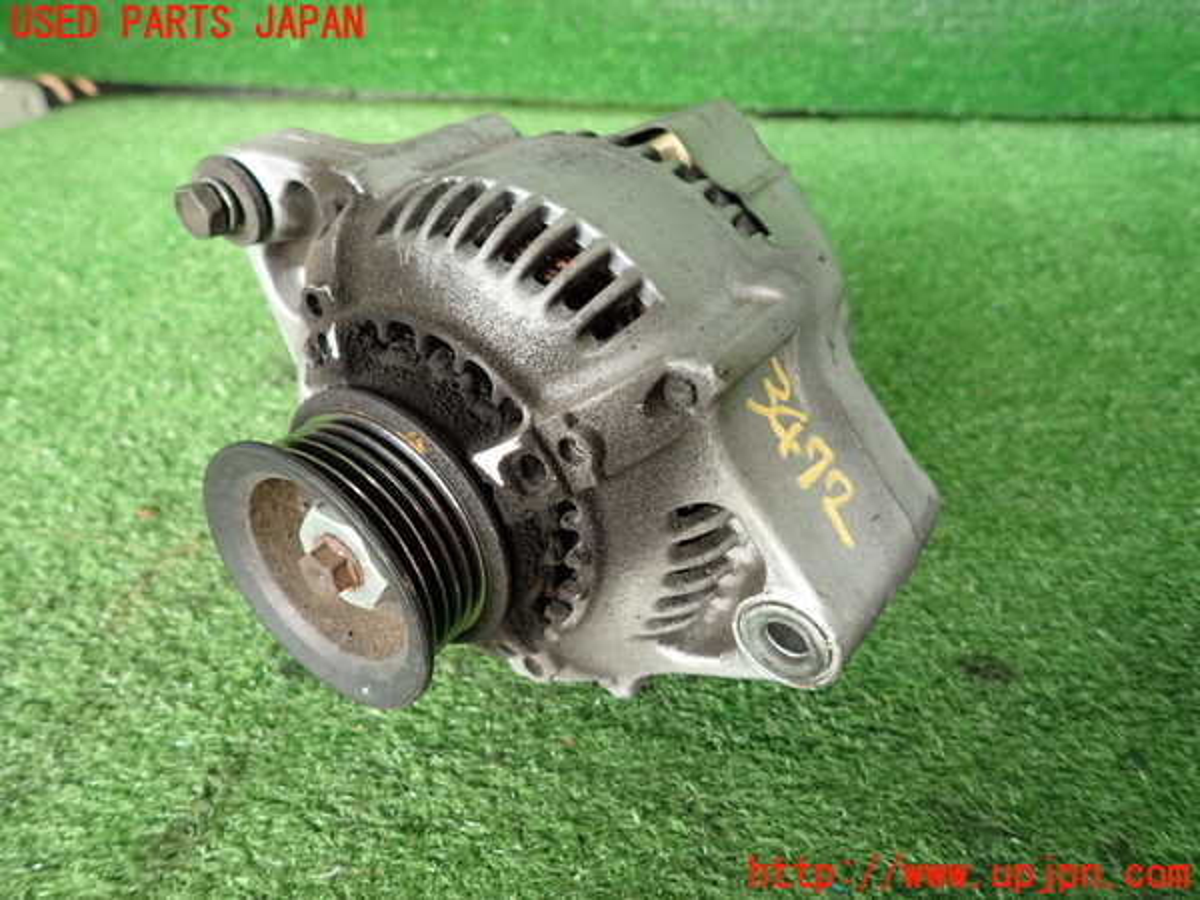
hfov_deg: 69.4
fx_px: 867
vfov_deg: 54.9
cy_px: 450
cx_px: 600
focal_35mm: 25
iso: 200
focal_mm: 4.5
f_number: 2
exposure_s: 1/50
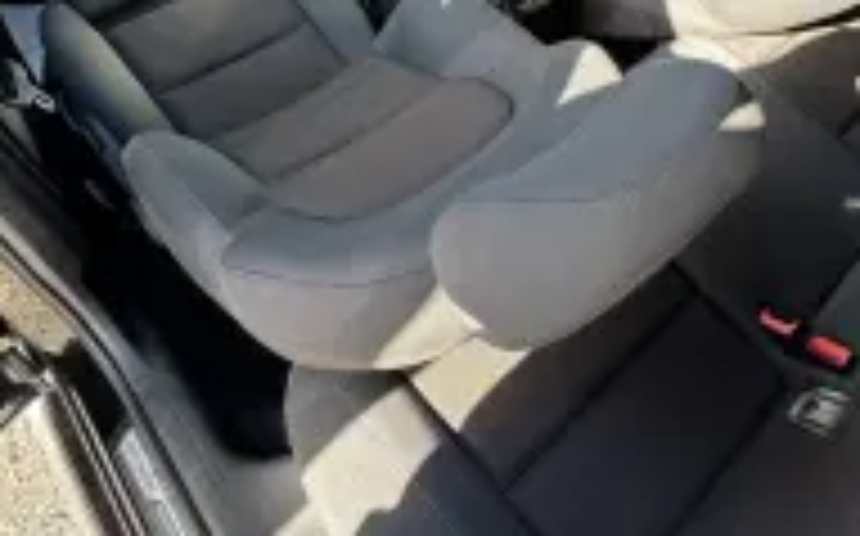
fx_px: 656
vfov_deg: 43.1
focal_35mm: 28
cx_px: 495
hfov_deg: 66.2
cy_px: 135
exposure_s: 1/99
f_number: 2.2
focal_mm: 2.22
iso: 100
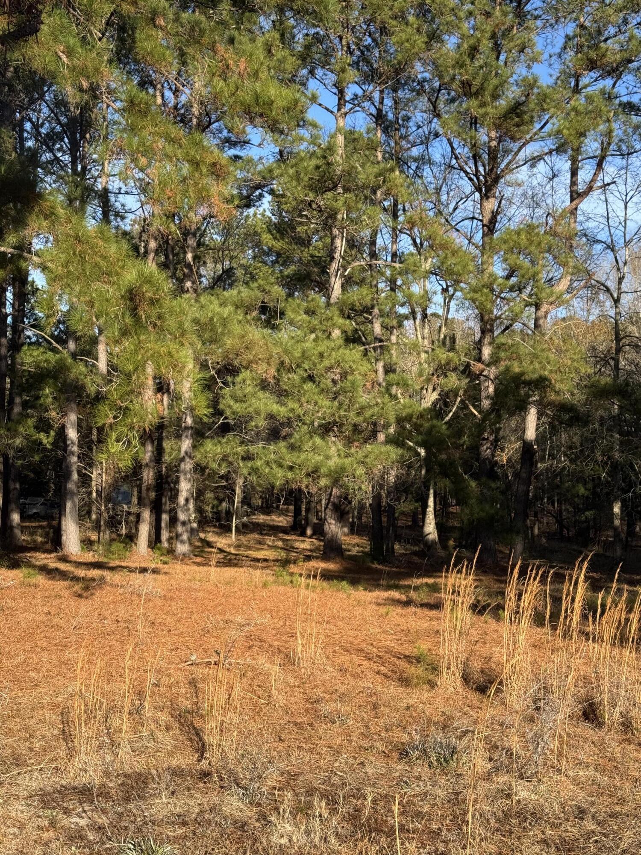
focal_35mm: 48
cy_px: 428
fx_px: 1185
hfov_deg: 30.3
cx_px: 320
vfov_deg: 39.7
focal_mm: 6.76
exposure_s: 1/2045
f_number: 1.78
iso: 64
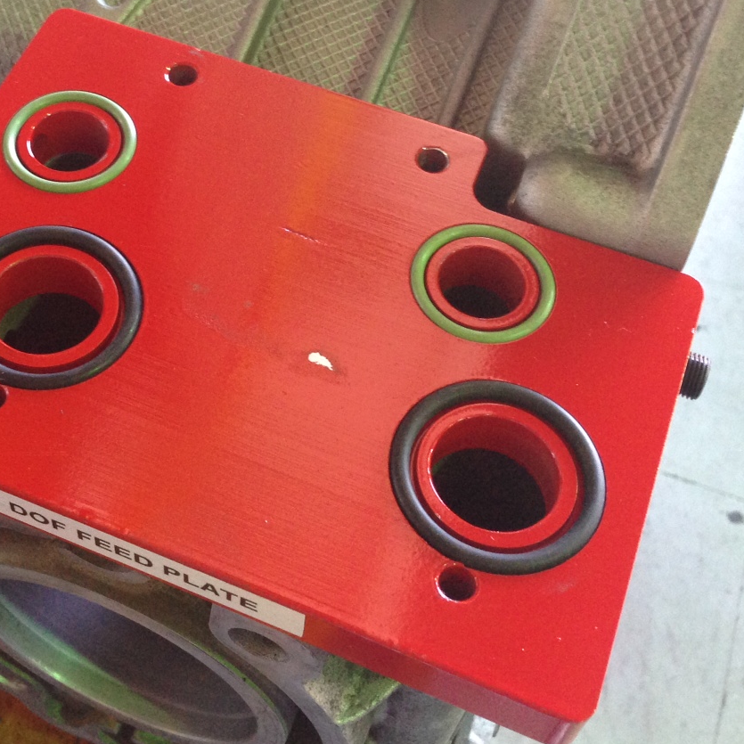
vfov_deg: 29.9
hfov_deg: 29.6
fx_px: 1386
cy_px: 260
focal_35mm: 57
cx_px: 191
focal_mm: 4.13
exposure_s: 1/20
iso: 200
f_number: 2.4
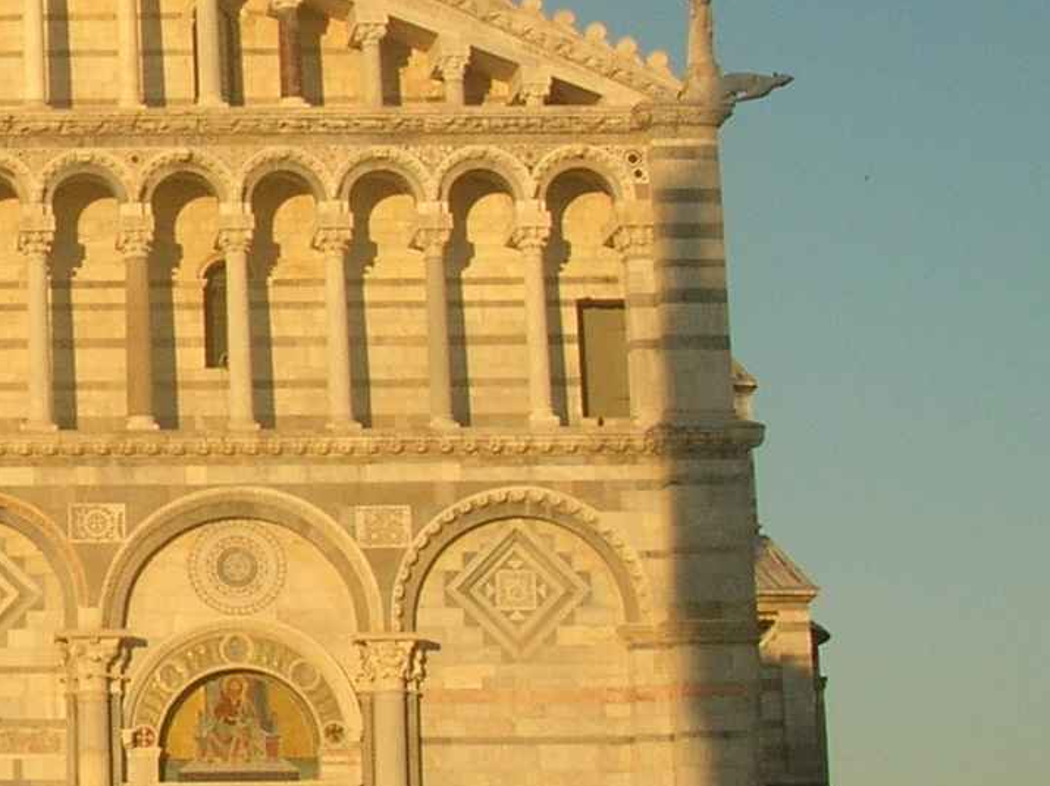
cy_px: 291
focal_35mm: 112
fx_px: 3394
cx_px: -322
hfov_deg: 16.6
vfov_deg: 13.2
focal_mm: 5.8
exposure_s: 1/250
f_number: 5.6
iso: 50
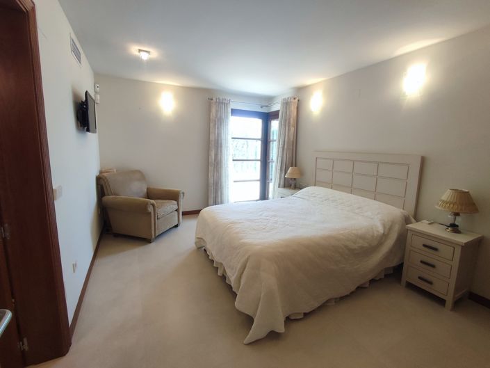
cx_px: 245
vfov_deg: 78.1
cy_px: 184
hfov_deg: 94.5
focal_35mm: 16
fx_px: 227
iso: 263
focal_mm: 1.65
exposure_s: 1/100
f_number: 2.2
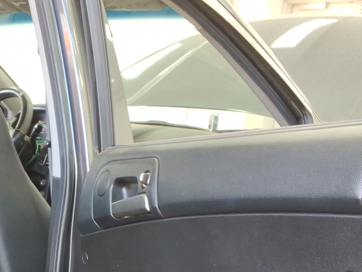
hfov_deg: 28.8
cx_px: 73
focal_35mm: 66
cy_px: 223
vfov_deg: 21.9
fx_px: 690
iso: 44
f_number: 1.9
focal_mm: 2.91
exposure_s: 1/40
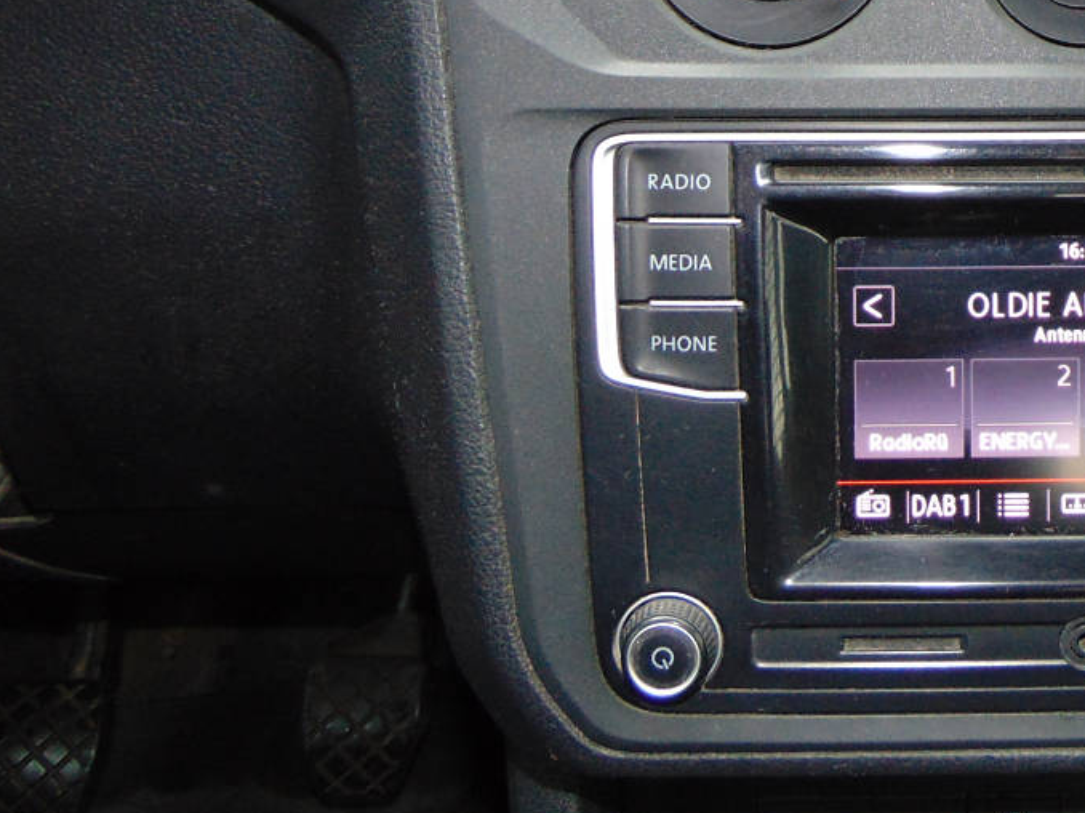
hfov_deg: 31.1
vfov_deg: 24.3
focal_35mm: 59
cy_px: 120
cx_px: 994
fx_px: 1849
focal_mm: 4.5
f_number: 3
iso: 200
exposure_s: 1/30
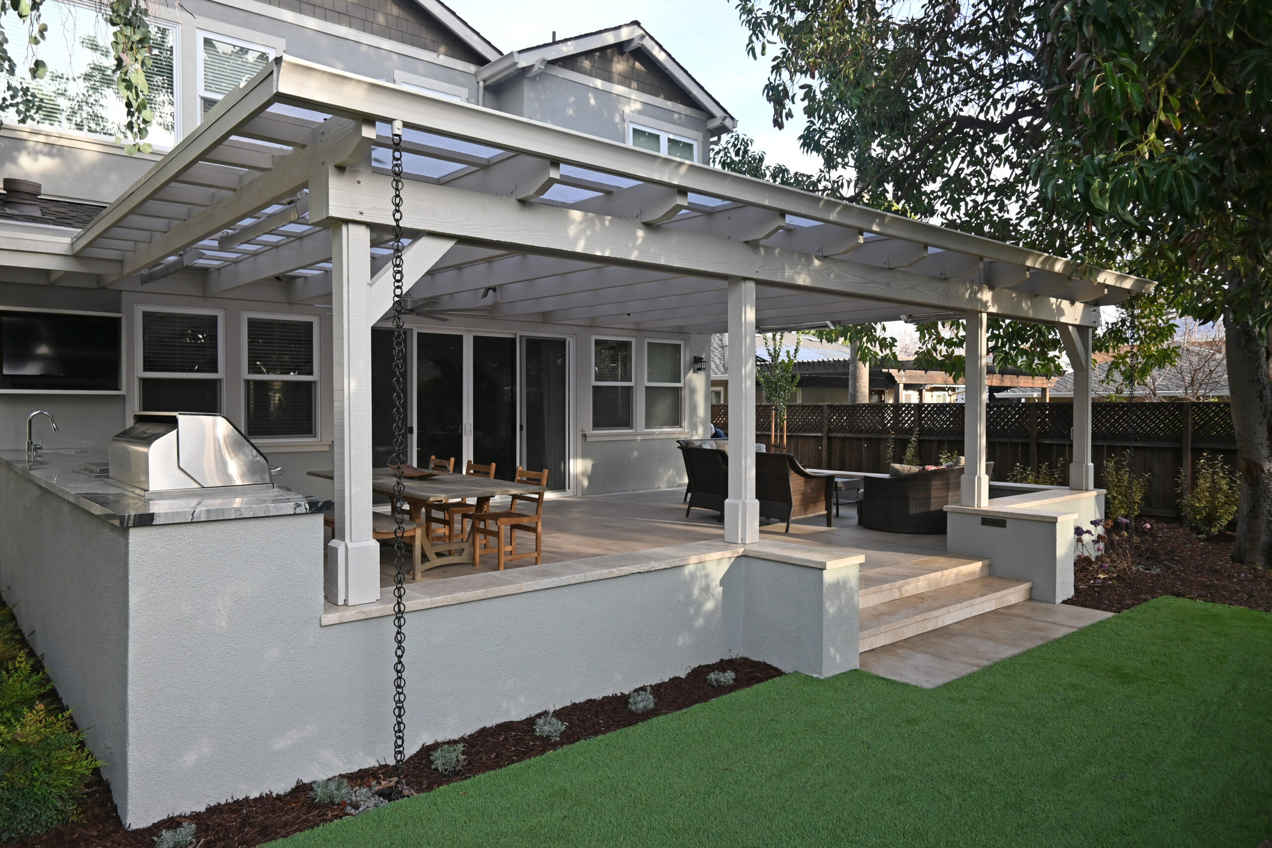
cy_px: 424
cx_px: 636
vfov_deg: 53.1
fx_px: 848
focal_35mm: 24
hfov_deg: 73.7
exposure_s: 1/250
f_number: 4.5
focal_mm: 16
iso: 200
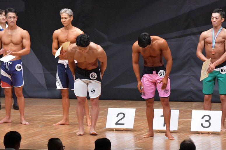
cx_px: 113
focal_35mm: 255
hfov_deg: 8.1
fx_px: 1600
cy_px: 75
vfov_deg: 5.4
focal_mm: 170
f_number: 5.6
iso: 8000
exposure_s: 1/400
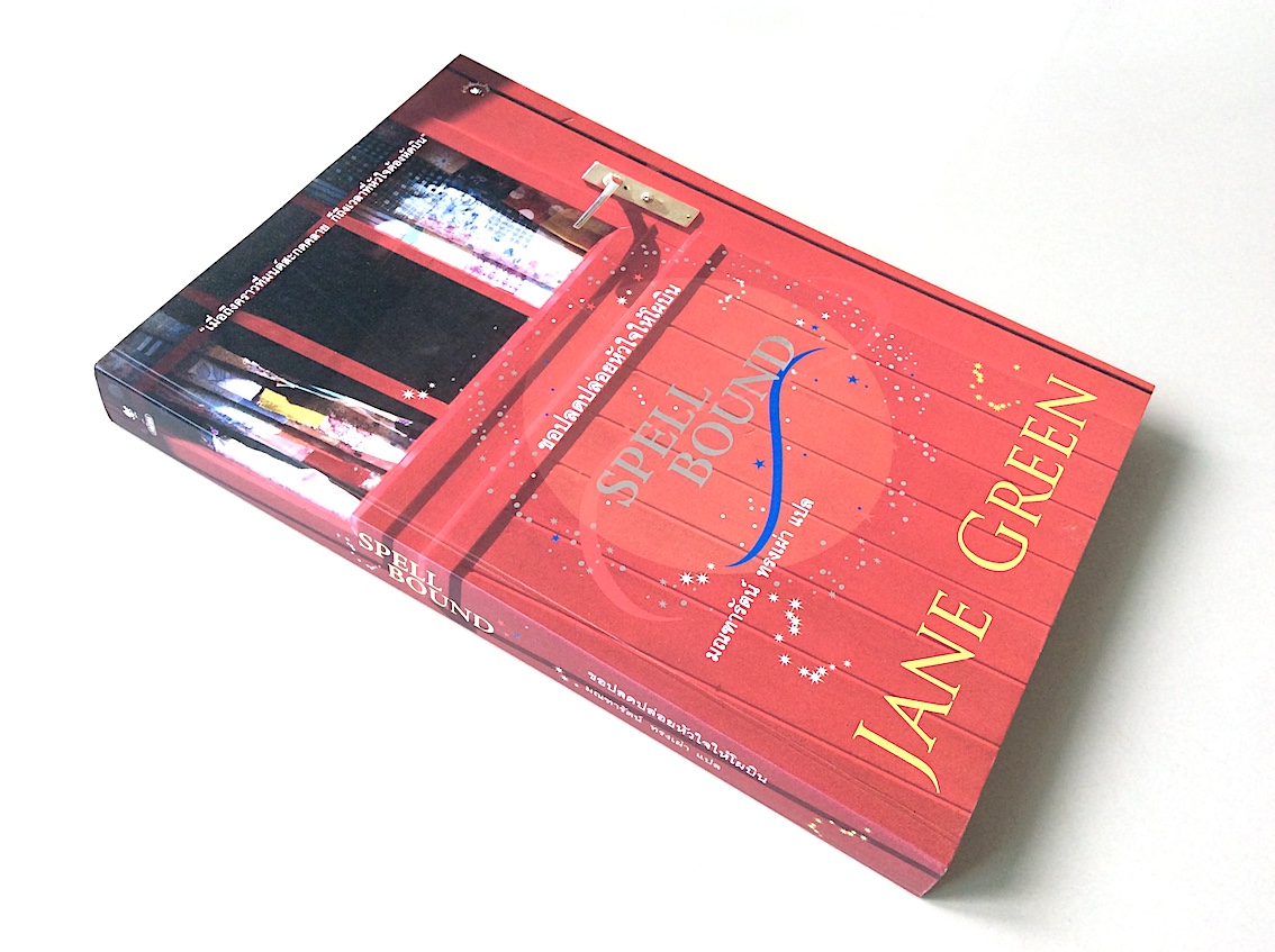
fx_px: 1177
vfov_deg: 44.1
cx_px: 638
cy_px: 476
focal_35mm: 32
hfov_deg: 56.9
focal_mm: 3.3
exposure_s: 1/100
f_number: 2.4
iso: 64
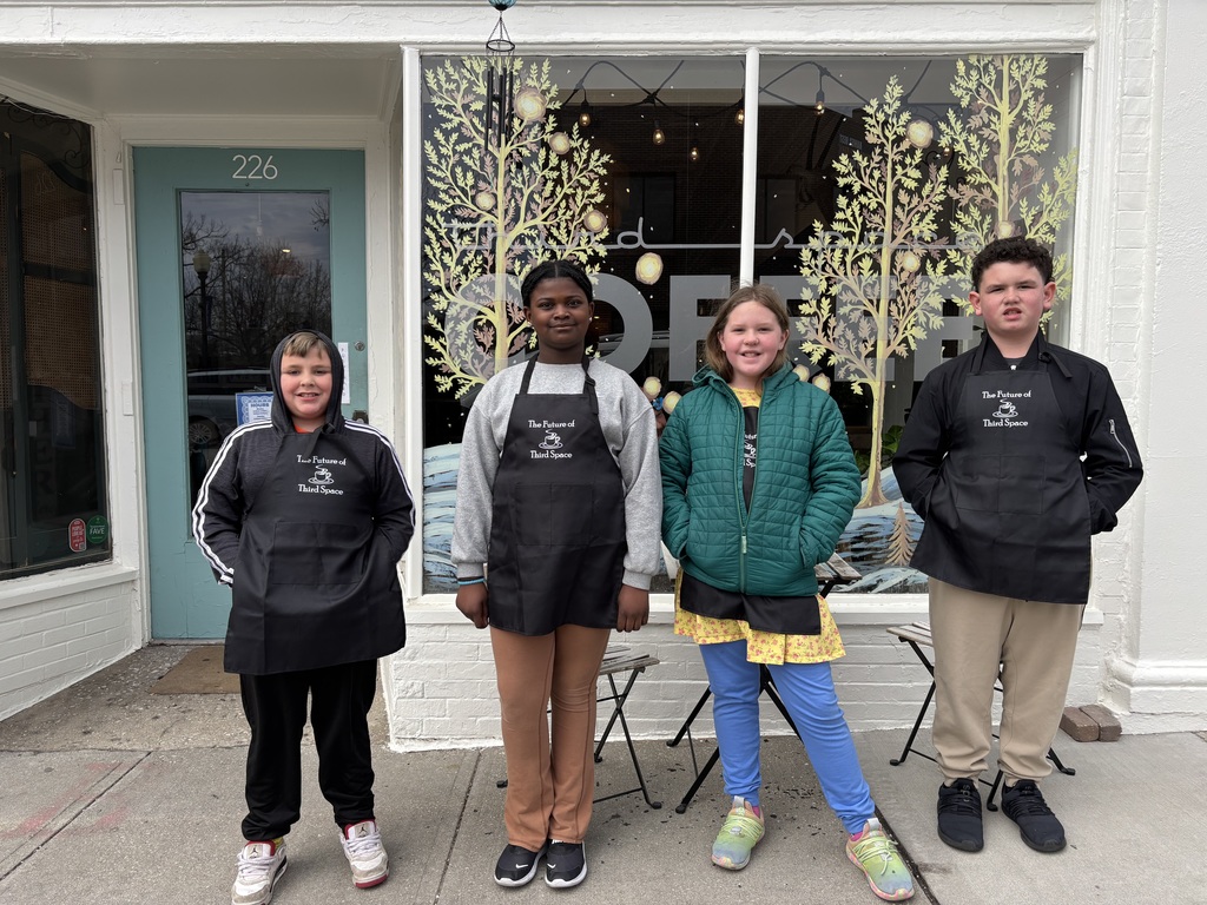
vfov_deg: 53.1
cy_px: 452
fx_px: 907
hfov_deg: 67.3
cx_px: 604
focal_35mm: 26
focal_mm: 5.96
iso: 50
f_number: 1.6
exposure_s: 1/894
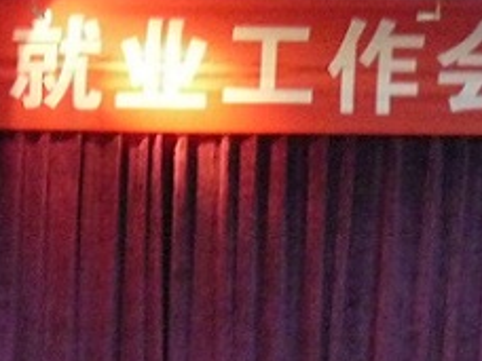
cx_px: -151
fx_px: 3216
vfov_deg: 6.3
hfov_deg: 8.4
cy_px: 610
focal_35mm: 231
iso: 800
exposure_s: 1/10
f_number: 3.4
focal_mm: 11.1
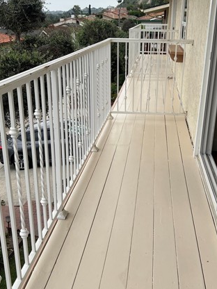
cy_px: 149
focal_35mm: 40
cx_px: 129
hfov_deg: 35.8
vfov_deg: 46.8
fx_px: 334
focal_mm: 5.7
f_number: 1.5
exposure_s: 1/1934
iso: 50
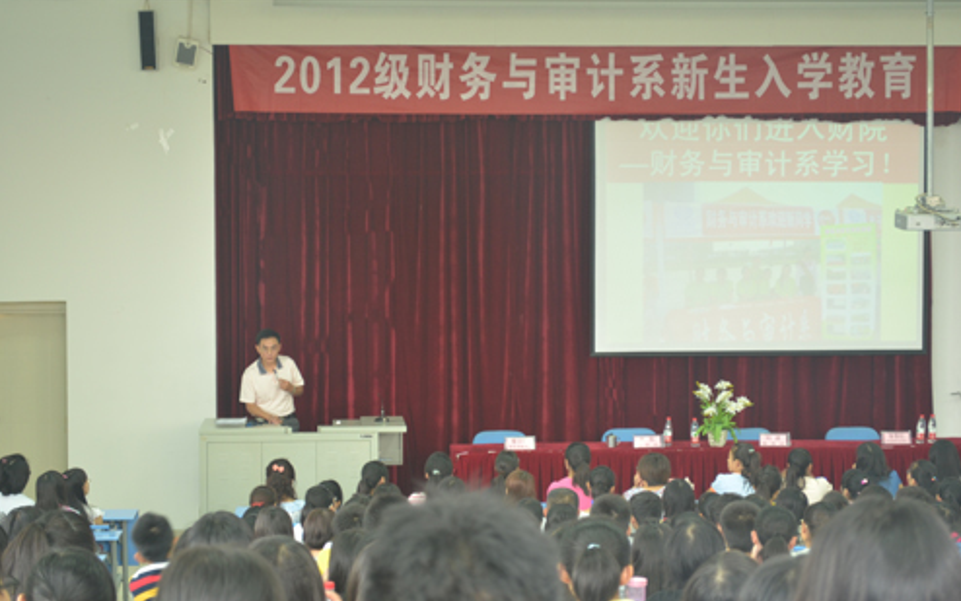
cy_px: 289
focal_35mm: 74
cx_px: 478
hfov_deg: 27.8
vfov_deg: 17.6
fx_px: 1939
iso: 400
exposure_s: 1/10
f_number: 5.3
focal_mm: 48
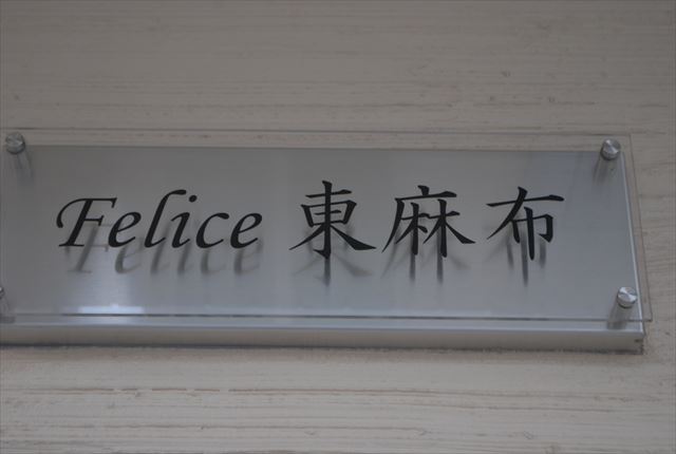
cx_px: 338
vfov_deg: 16.6
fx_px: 1553
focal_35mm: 82
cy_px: 227
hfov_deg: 24.6
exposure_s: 1/50
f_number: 5.6
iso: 200
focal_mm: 55
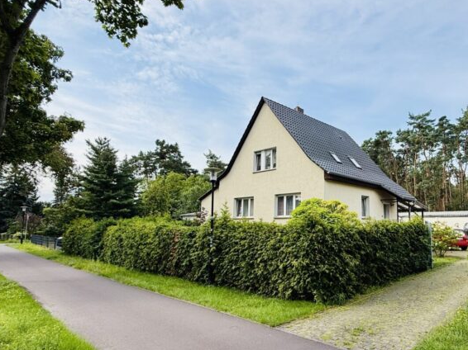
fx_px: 257
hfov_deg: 84.6
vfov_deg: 68.0
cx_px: 244
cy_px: 141
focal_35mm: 19
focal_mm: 2.22
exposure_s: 1/1167
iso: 50
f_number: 2.2
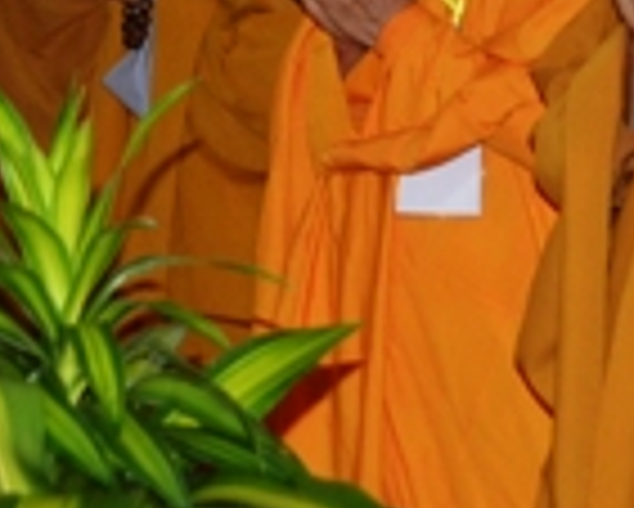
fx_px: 2873
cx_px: 319
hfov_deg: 12.6
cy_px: -369
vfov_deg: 9.7
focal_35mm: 153
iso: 400
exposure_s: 1/125
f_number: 4
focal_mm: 24
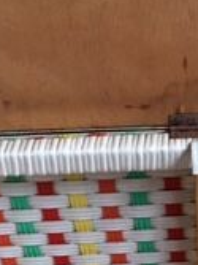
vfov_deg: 17.3
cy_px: 270
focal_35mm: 111
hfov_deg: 13.2
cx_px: 188
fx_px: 848
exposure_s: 1/33
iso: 125
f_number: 2.2
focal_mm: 4.15
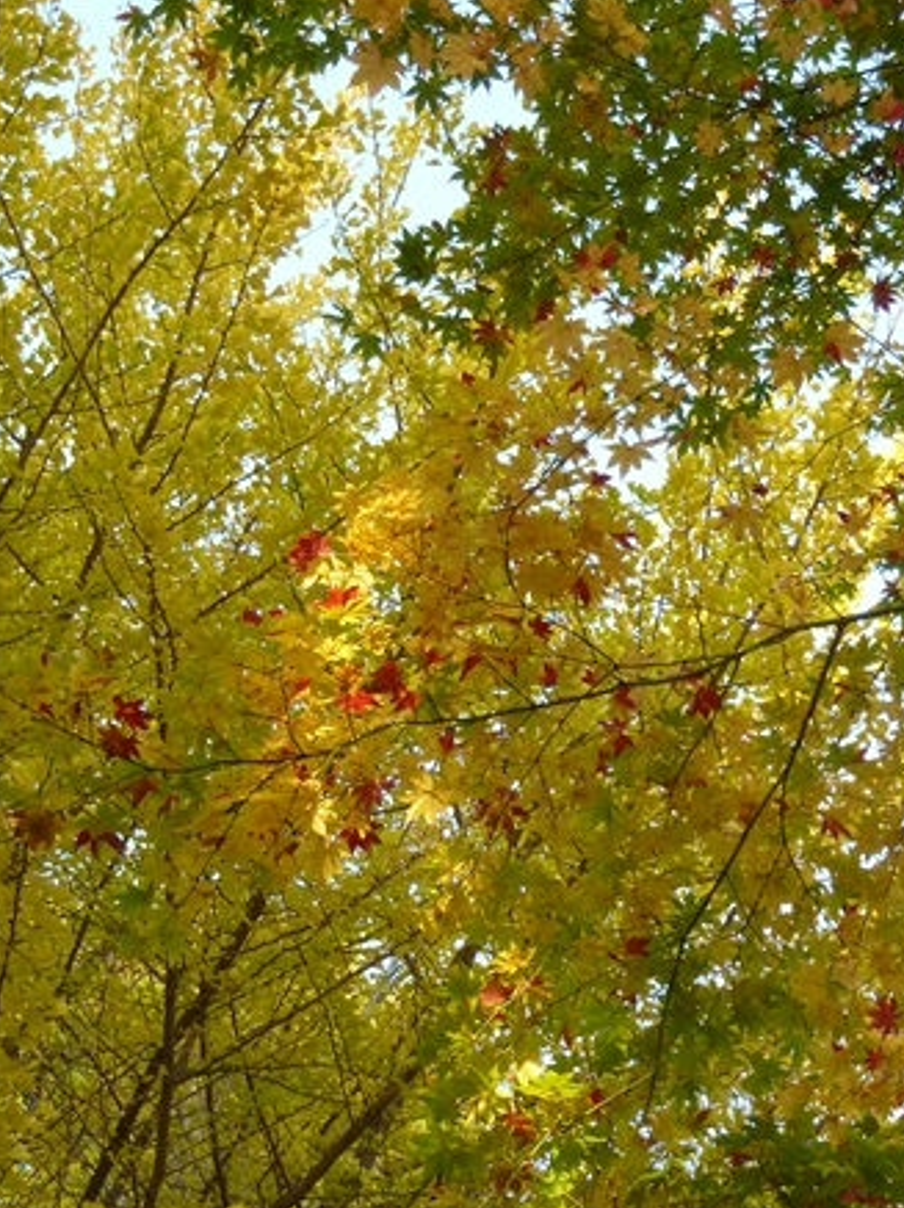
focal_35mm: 71
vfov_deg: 27.4
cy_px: 572
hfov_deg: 20.7
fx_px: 2476
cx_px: 441
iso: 400
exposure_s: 1/320
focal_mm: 8.5
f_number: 3.8
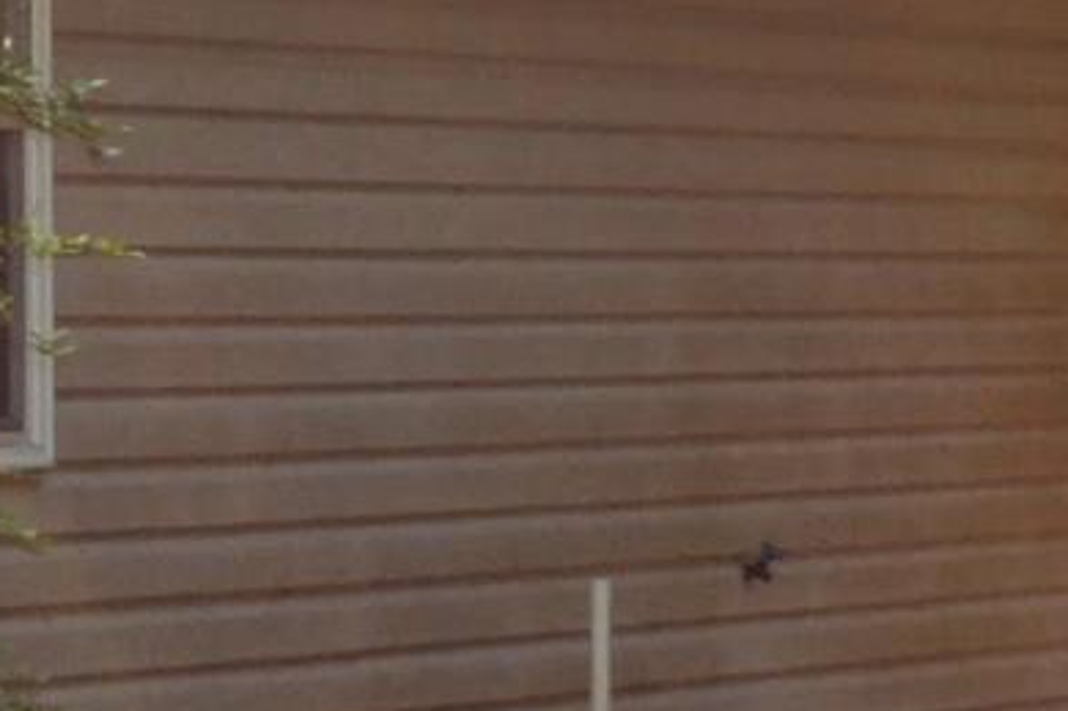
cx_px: -1754
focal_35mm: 324
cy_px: -74
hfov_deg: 6.0
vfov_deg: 4.2
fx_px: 9607
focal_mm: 28
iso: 100
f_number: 5.6
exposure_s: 1/200
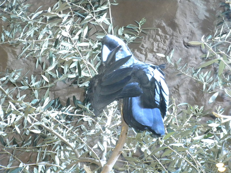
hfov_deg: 16.6
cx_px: 116
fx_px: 794
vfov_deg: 12.5
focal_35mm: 119
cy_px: 86
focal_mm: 21
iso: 446
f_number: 5.1
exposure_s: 1/36
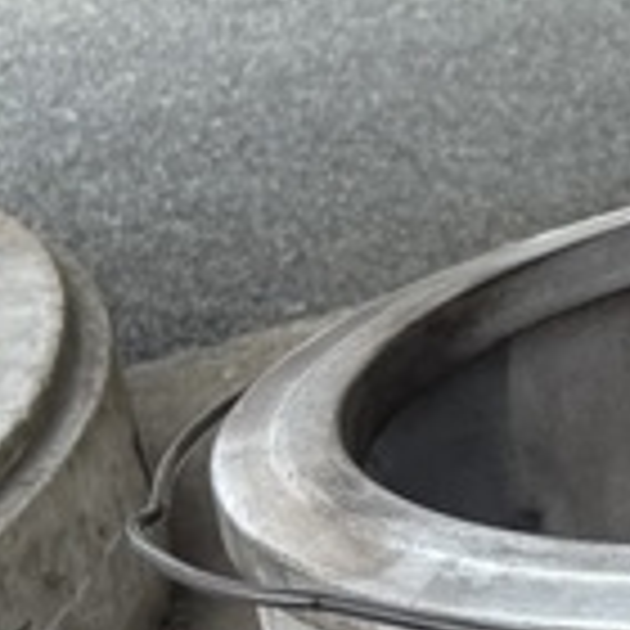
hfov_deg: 9.2
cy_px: 801
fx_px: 3377
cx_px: 1670
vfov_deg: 10.4
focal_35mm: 164
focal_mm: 5.96
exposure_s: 1/1027
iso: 50
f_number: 1.6
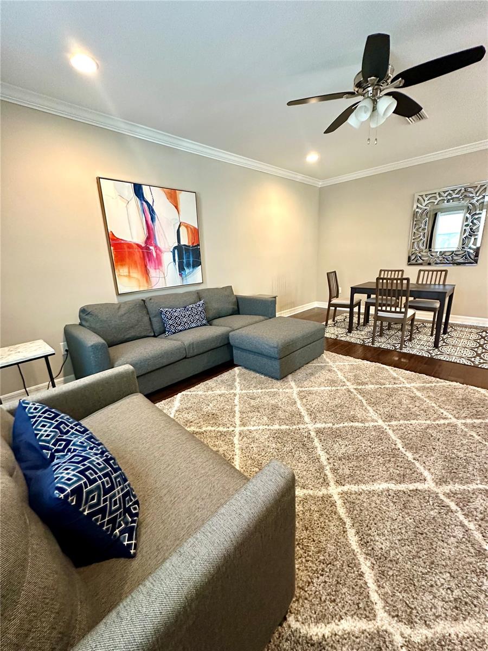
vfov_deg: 102.1
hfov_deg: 85.7
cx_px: 244
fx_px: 263
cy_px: 326
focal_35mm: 14
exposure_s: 1/60
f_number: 2.2
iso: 500
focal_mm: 2.22
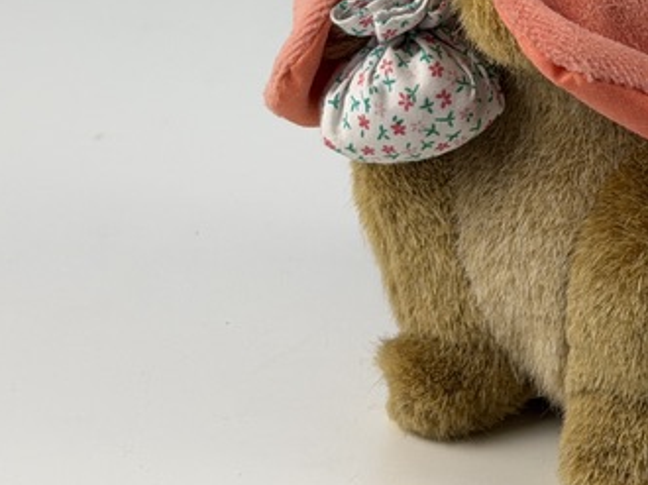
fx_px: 2787
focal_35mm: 149
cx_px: 524
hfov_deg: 13.2
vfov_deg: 9.8
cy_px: -122
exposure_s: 1/386
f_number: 1.78
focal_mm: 6.76
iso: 64
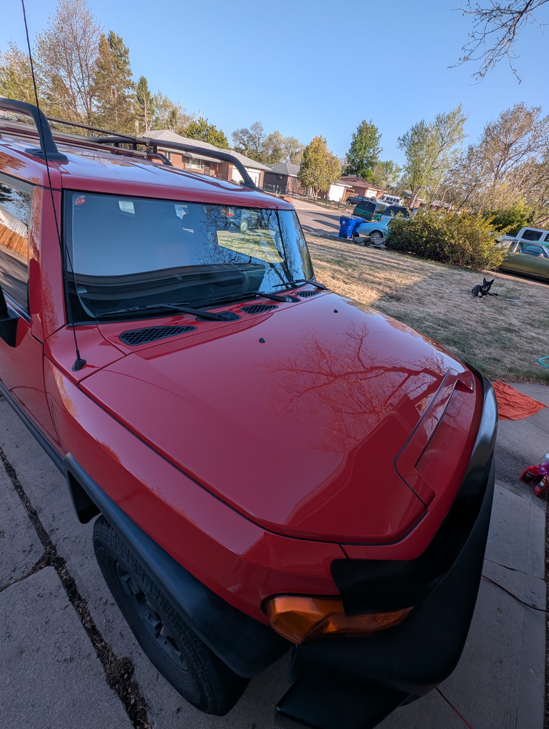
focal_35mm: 13
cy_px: 364
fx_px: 274
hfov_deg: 90.1
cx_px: 274
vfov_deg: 106.1
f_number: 2.2
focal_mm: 1.95
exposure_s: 1/752
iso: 47
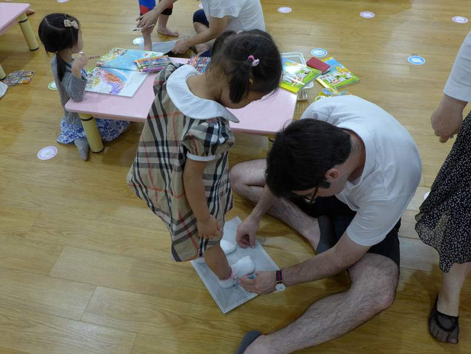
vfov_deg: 44.2
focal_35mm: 32
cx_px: 236
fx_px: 435
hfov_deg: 56.8
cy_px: 177
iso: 320
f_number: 1.6
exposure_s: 1/250
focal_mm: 6.3
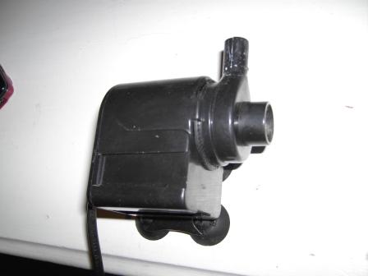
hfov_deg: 52.6
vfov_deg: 40.7
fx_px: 372
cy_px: 138
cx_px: 184
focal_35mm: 35
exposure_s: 1/50
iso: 50
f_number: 2.8
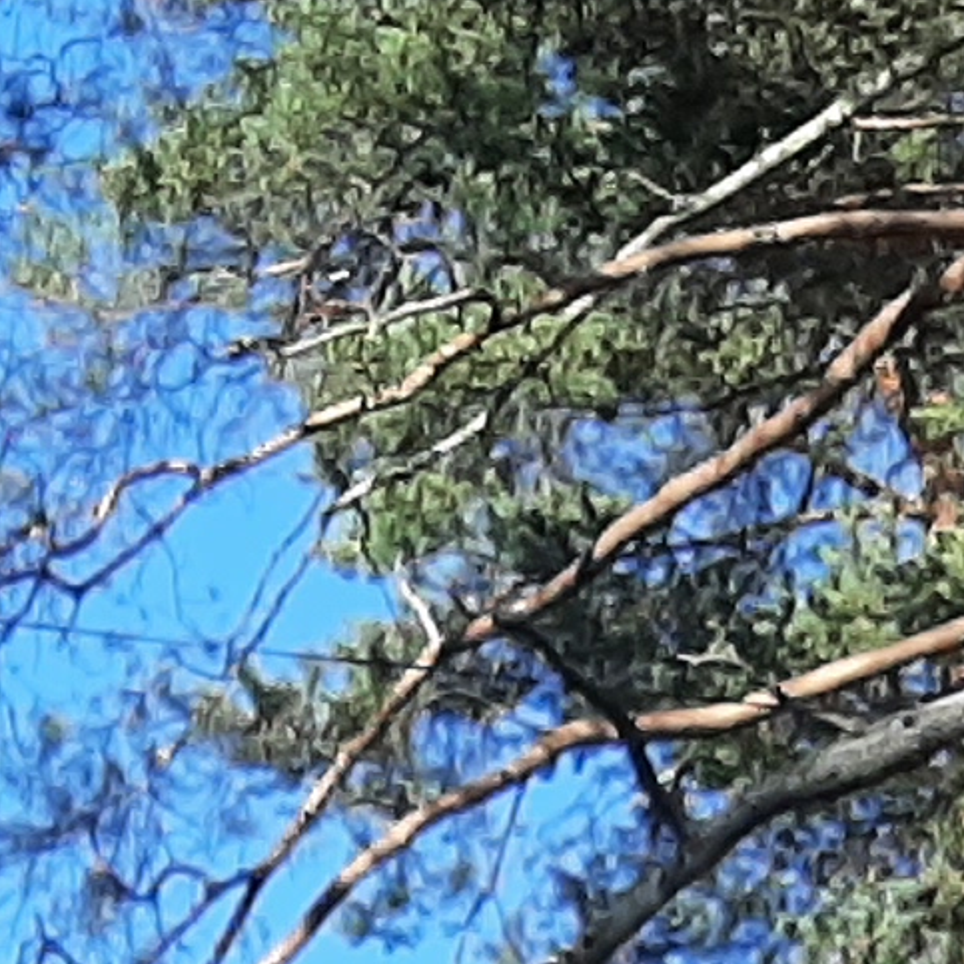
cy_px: 2980
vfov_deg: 7.8
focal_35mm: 192
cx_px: -265
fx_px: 6049
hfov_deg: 9.0
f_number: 1.7
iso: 40
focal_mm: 3.93
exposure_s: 1/1404
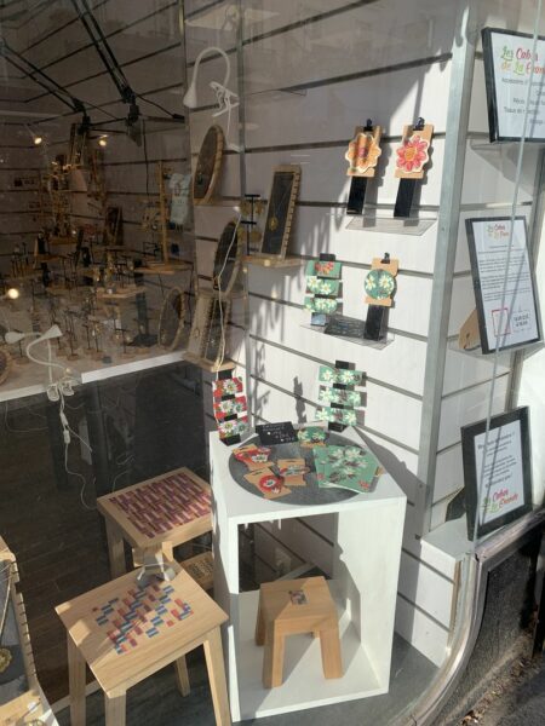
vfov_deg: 67.3
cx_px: 272
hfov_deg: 53.1
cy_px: 363
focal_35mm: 26
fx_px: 546
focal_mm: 4.25
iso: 25
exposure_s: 1/1220
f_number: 1.8
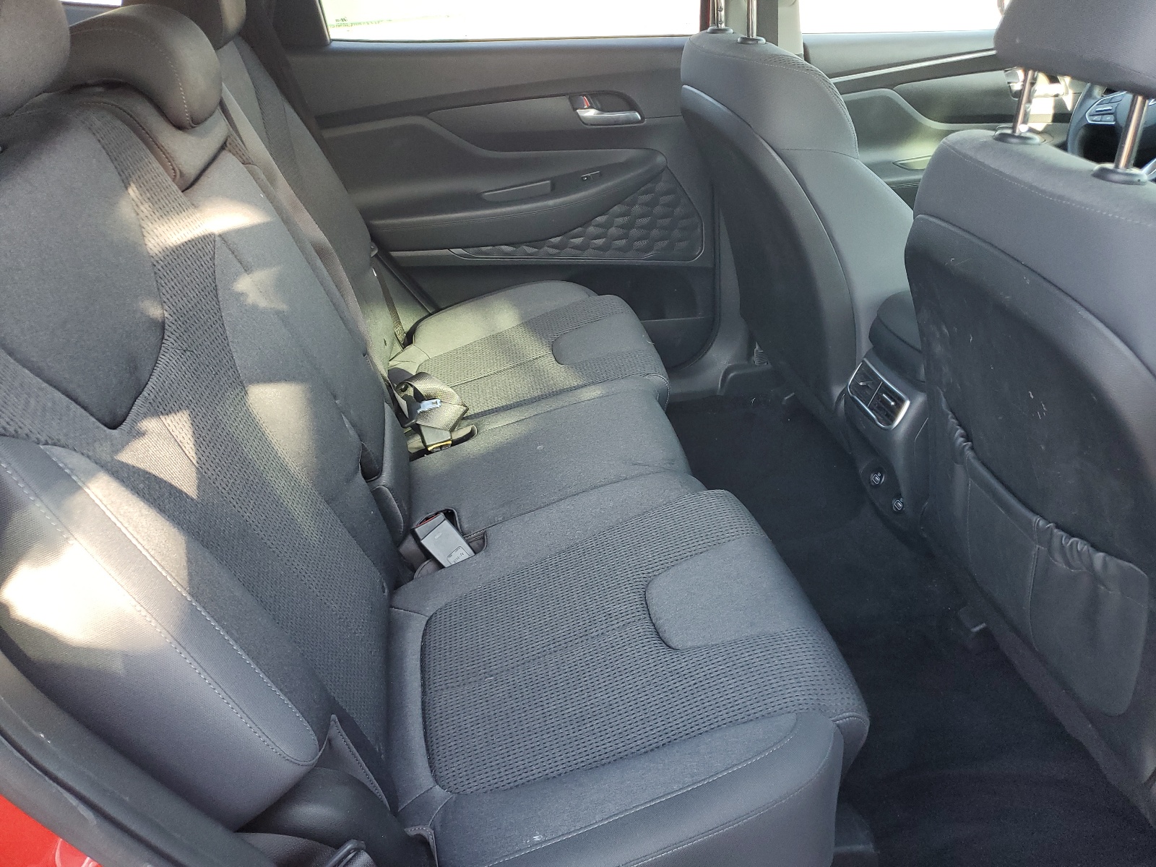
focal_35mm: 26
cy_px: 434
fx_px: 868
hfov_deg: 67.3
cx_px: 578
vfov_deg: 53.1
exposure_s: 1/120
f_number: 1.5
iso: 90
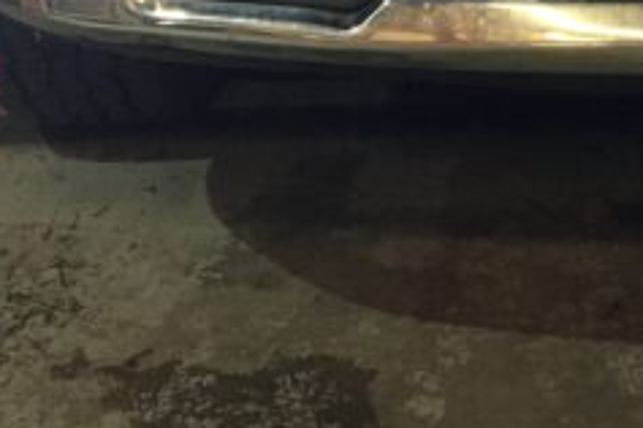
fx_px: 1590
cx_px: 657
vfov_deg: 14.2
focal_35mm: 89
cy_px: -240
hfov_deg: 22.0
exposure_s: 1/30
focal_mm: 4.15
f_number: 2.2
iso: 160
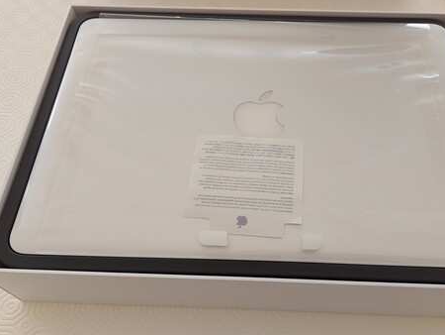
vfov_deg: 44.1
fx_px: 412
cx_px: 245
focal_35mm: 32
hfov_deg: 56.7
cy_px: 185
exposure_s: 1/100
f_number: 1.8
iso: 50
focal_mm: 5.23
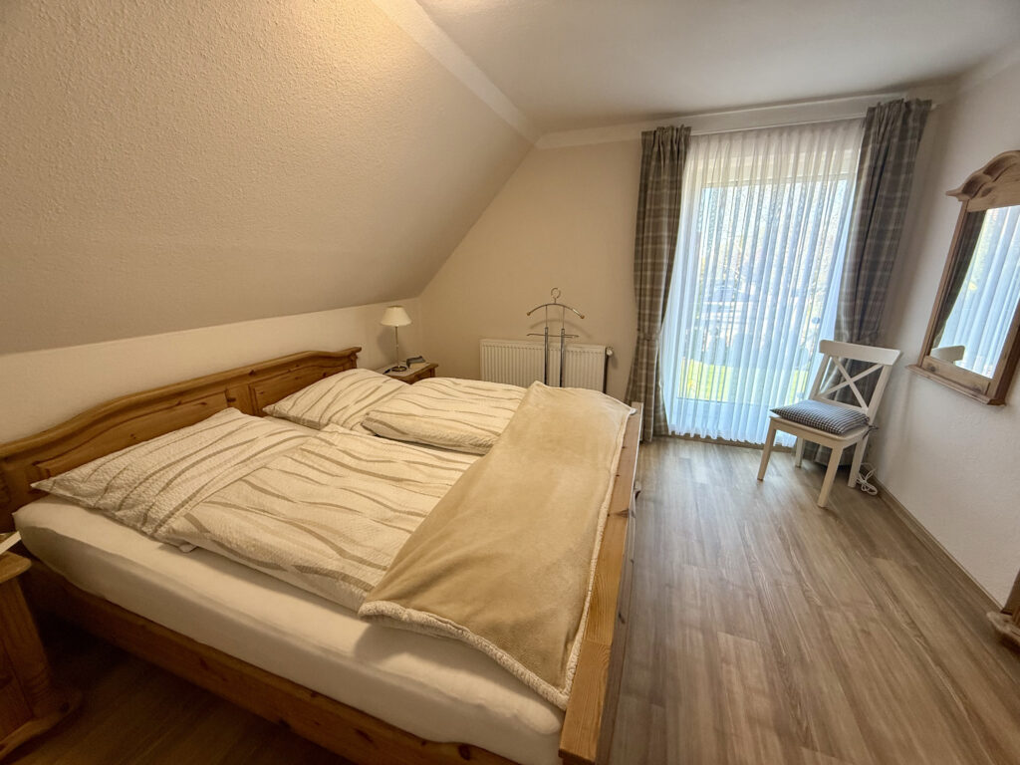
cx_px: 510
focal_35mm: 14
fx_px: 413
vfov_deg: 85.7
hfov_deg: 102.1
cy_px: 382
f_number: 2.2
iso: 160
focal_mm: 2.22
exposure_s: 1/99
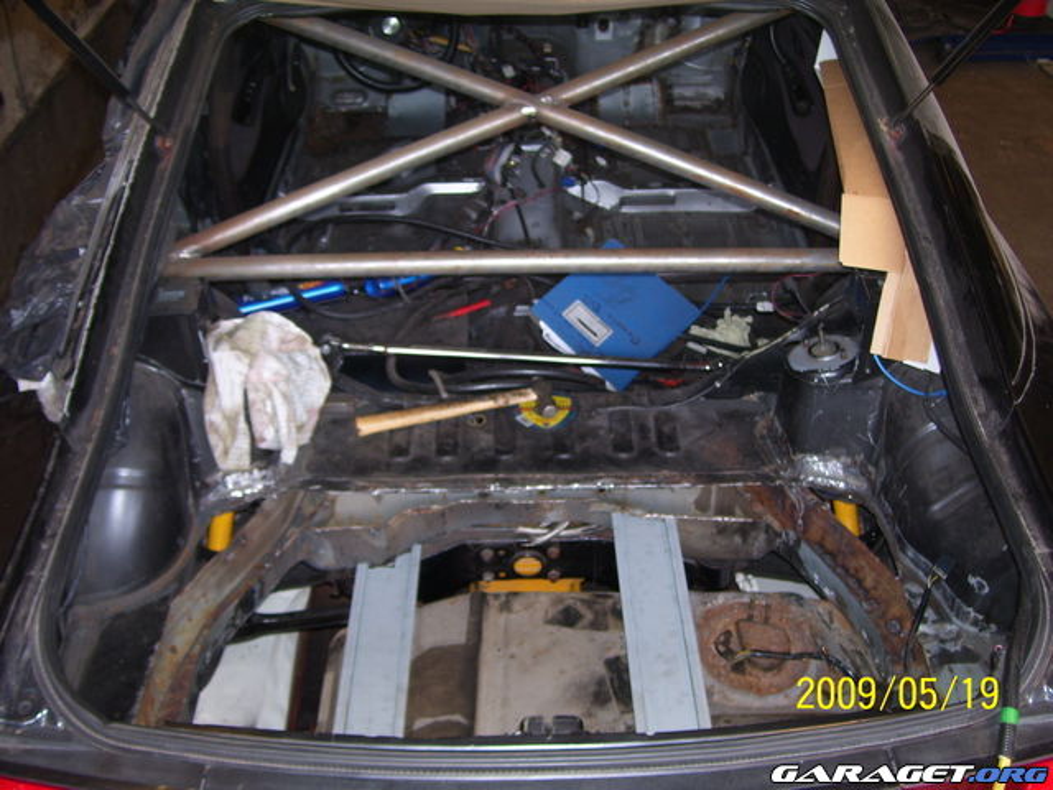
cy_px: 395
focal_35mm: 37
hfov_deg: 50.1
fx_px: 1126
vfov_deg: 38.7
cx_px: 526
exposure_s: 1/60
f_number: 2.7
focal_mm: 6
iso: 80
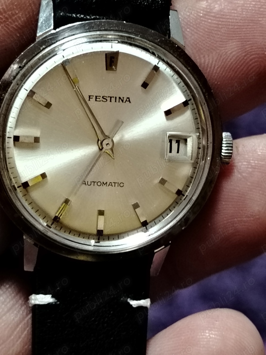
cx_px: 133
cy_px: 178
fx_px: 1353
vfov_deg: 14.9
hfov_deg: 11.2
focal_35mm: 132
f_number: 1.75
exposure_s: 1/33.3
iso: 683
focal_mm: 5.25
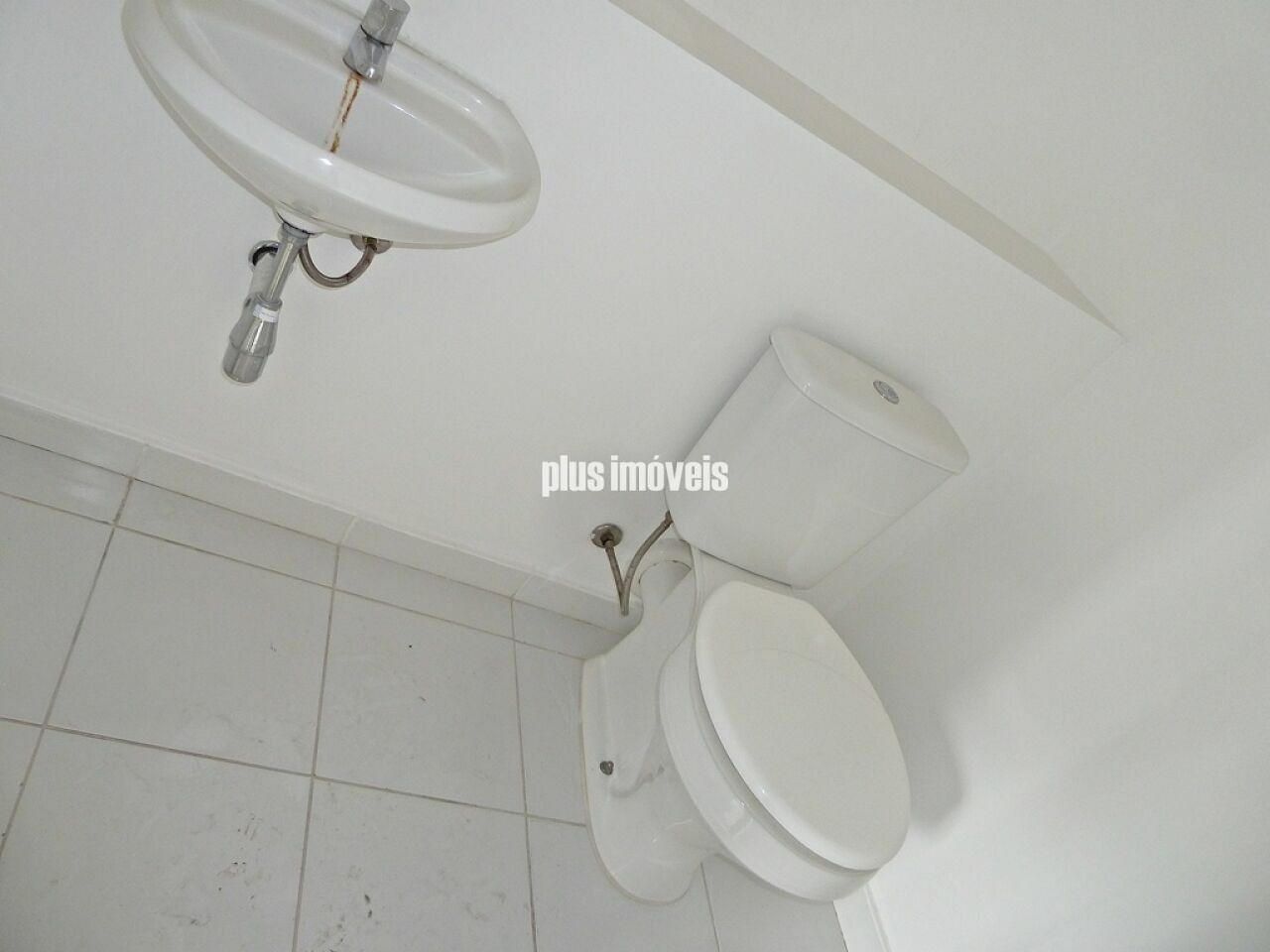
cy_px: 476
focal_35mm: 25
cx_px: 635
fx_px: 917
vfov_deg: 54.9
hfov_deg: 69.4
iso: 100
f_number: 3.3
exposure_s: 1/30
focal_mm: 4.1
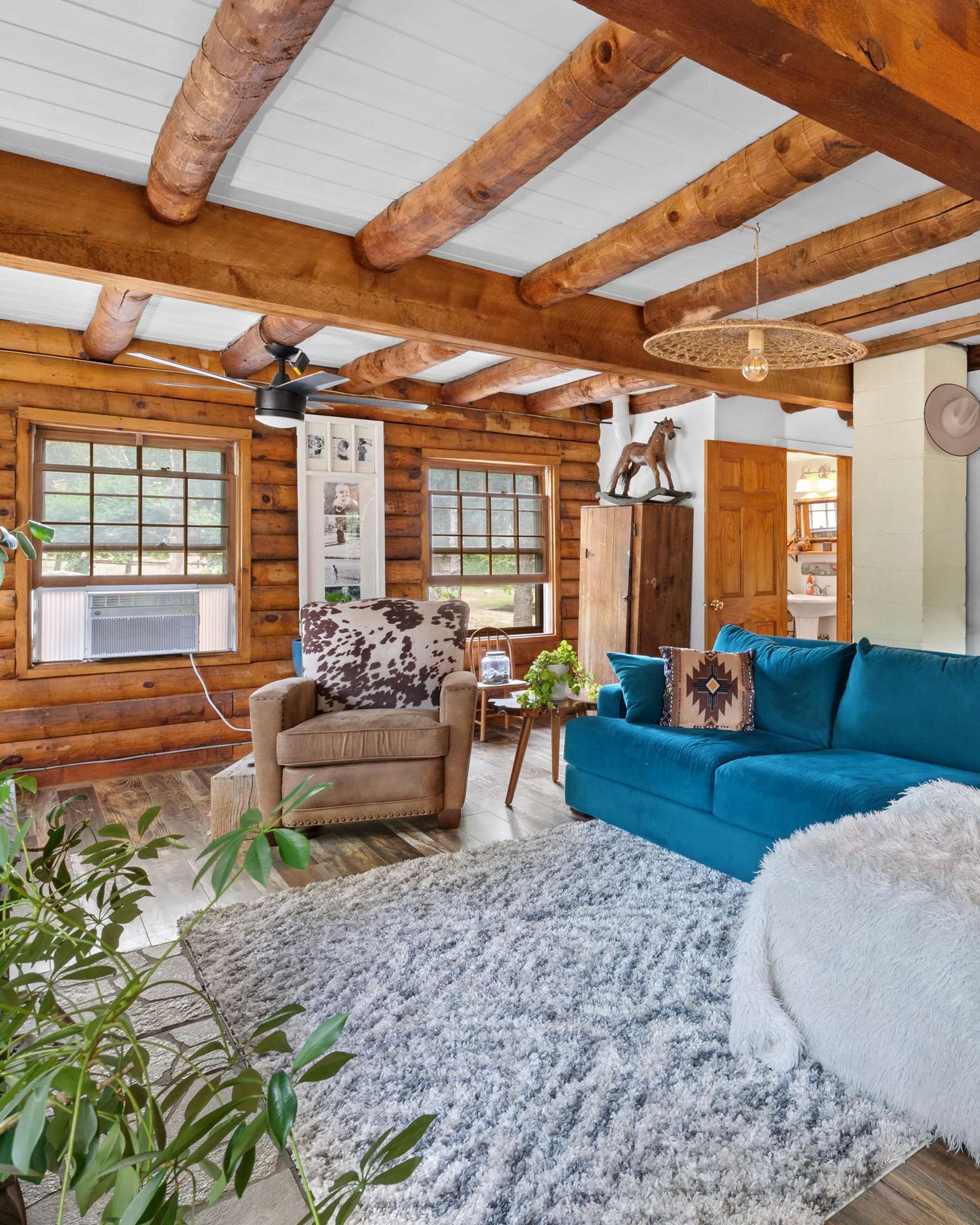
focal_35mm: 22
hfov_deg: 58.0
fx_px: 798
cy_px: 601
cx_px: 794
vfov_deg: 75.0
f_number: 11
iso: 320
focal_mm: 15
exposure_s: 3
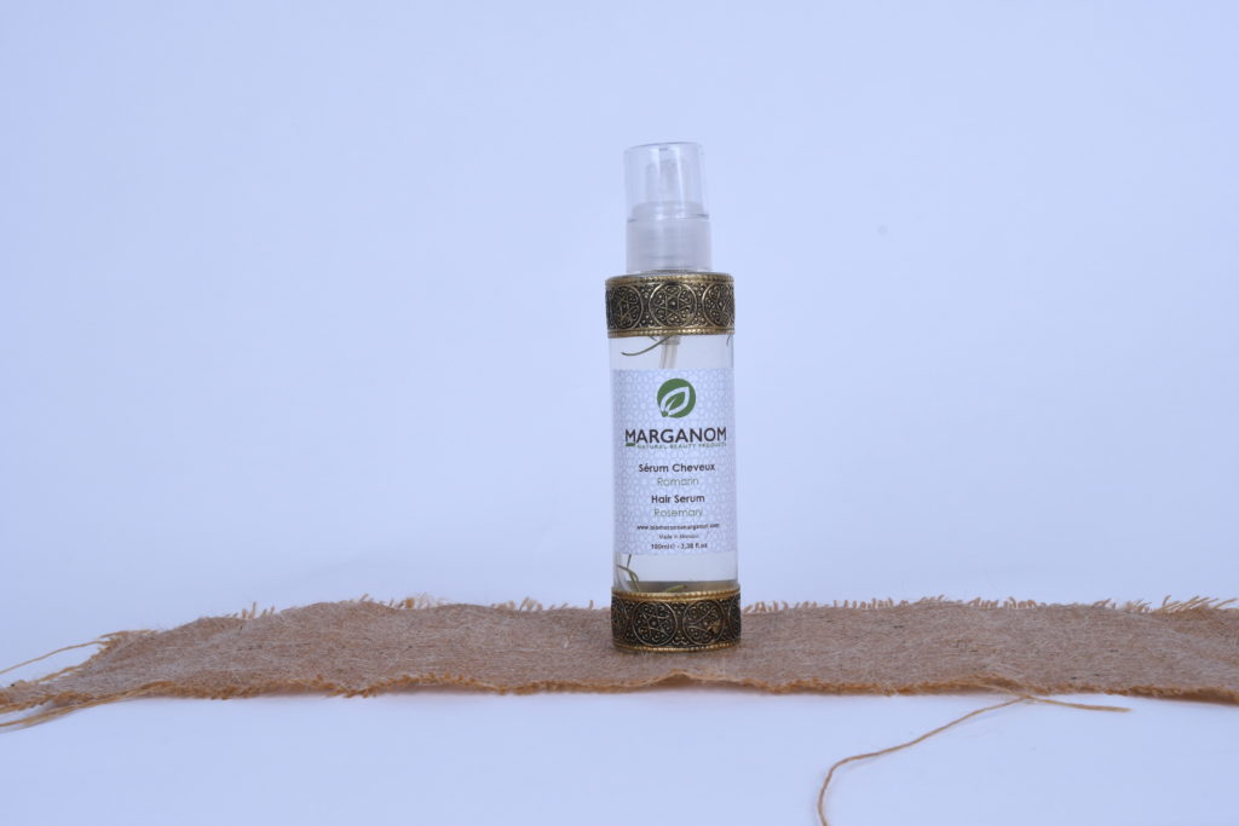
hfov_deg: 30.5
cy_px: 413
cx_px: 620
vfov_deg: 20.6
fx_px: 2272
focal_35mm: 66
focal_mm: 44
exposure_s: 1/50
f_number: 13
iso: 200
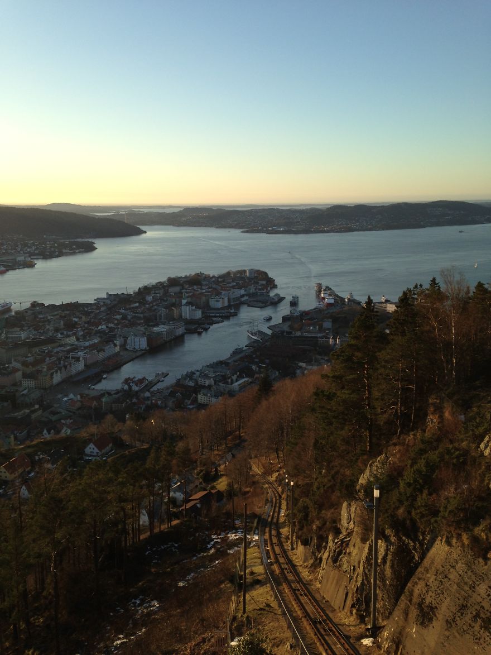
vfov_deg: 55.3
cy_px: 328
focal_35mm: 33
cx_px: 246
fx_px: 624
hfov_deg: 43.0
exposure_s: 1/547
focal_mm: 4.12
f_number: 2.4
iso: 50
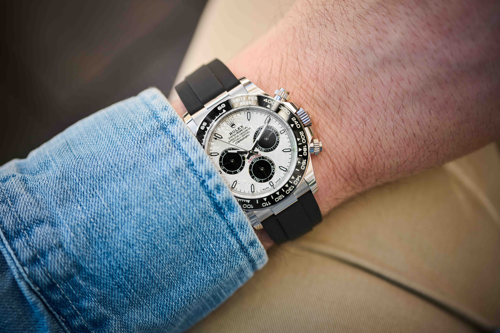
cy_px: 166
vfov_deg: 27.0
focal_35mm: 50
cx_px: 250
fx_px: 694
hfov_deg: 39.6
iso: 400
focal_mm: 50
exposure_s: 1/400
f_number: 3.5
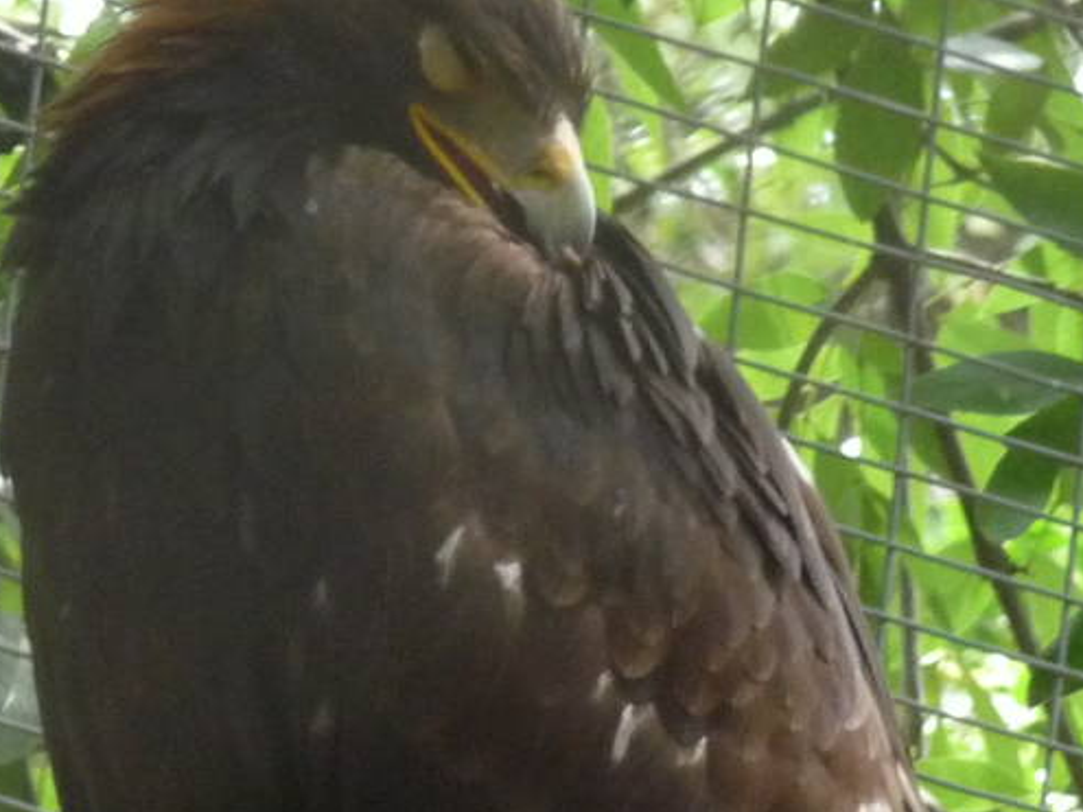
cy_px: 436
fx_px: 28307
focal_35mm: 905
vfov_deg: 1.6
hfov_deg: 2.2
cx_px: 440
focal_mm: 47
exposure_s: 1/125
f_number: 4.9
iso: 320
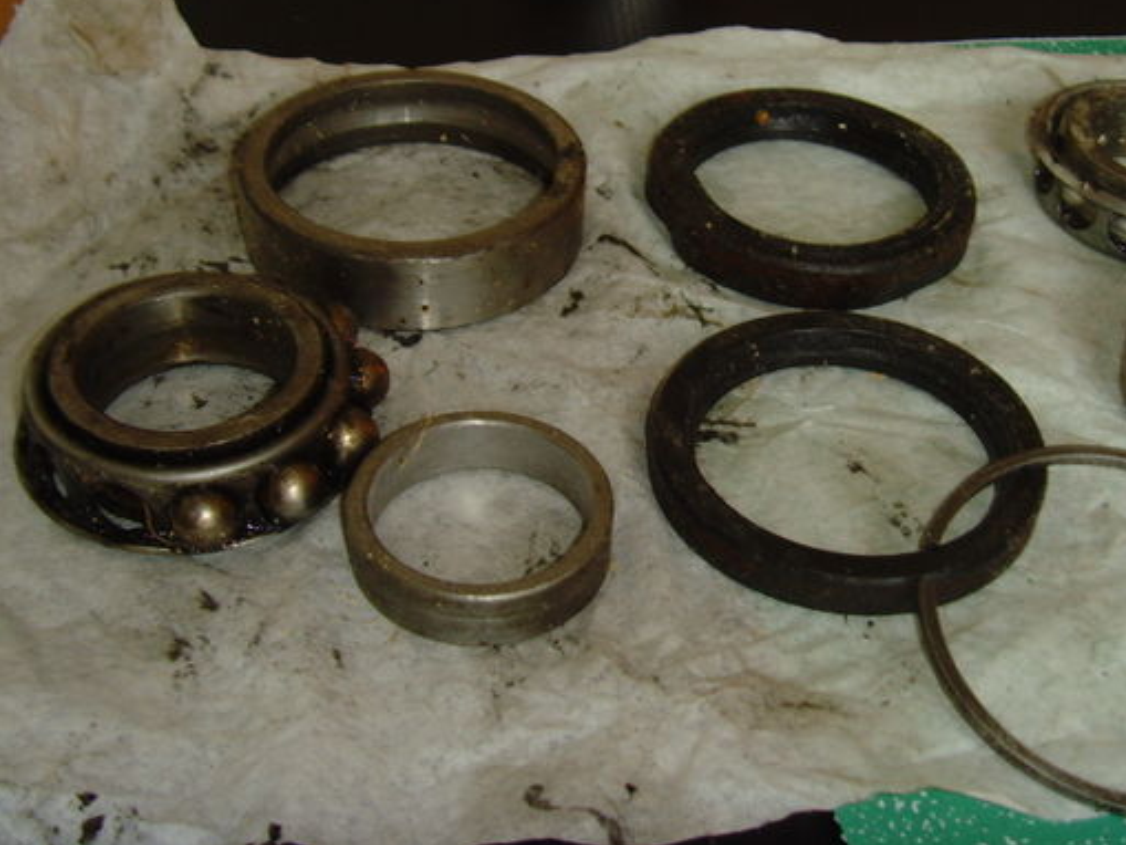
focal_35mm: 49
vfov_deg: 29.6
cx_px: 706
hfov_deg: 38.6
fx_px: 1594
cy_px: 358
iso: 100
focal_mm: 6.6
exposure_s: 1/6
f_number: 3.5
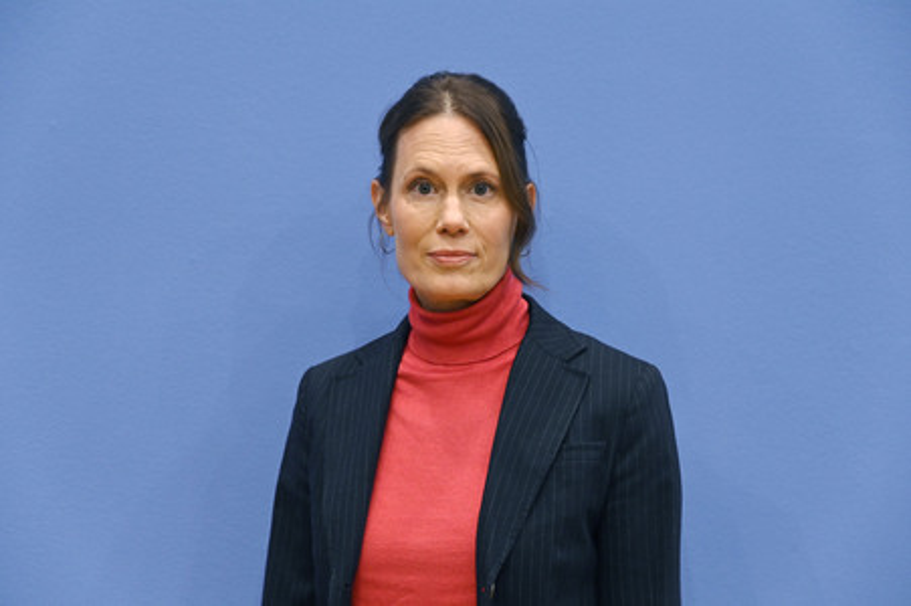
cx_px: 456
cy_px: 303
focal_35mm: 98
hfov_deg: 20.8
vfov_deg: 13.9
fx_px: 2478
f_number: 5.6
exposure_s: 1/500
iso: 5000
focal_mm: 98
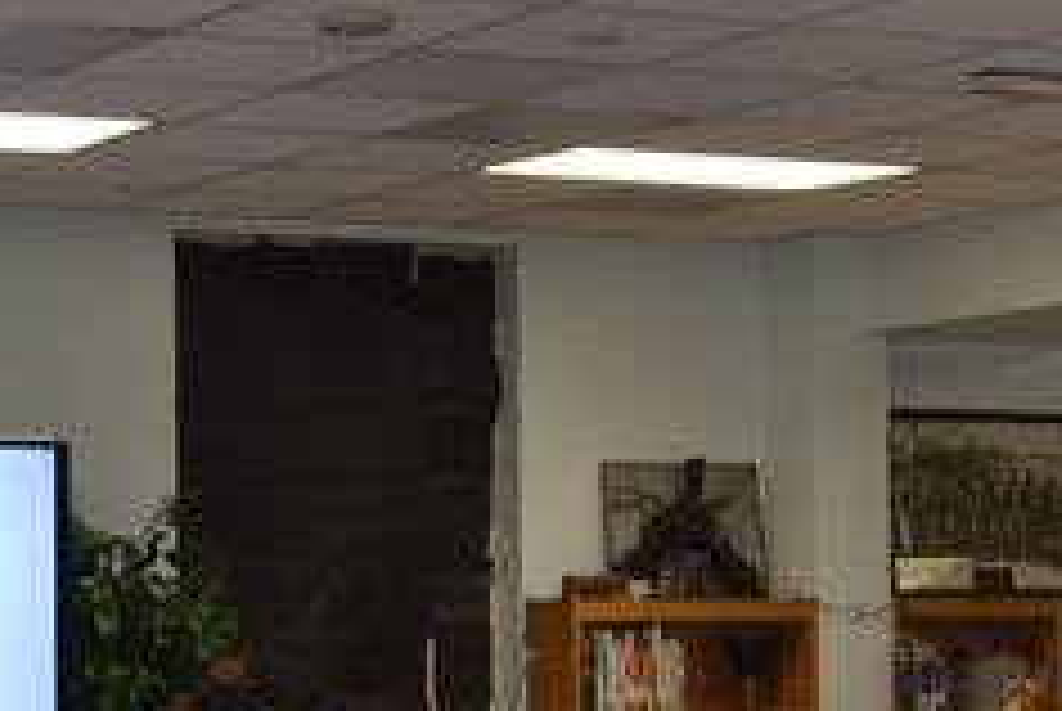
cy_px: 700
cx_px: 130
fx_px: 3456
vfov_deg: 11.6
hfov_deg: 17.2
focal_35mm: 117
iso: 400
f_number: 3.5
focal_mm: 18
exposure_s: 1/60
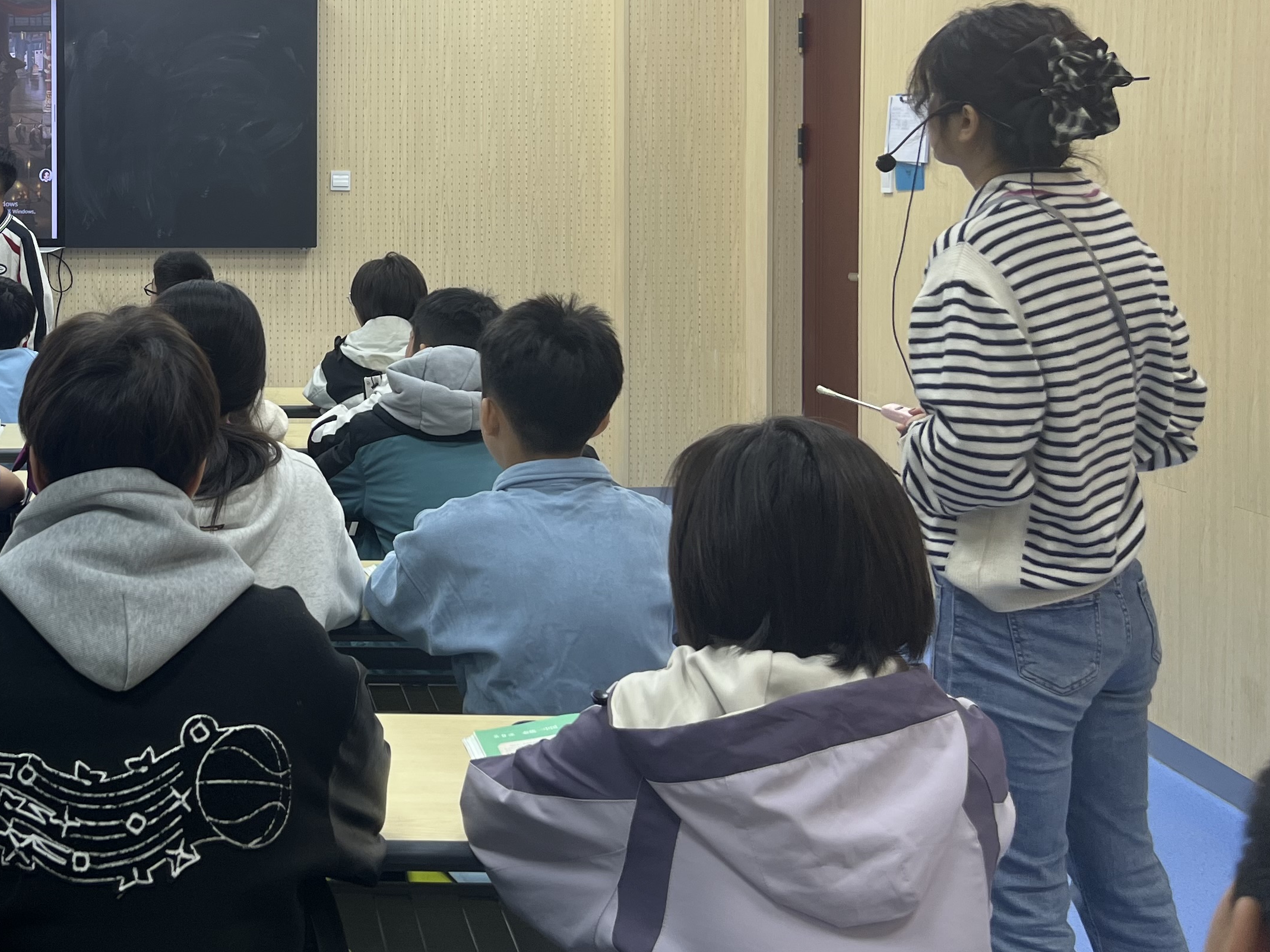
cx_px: 98
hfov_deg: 36.2
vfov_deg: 29.2
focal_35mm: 49
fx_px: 1798
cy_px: 221
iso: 50
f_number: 1.5
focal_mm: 5.7
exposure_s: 1/100
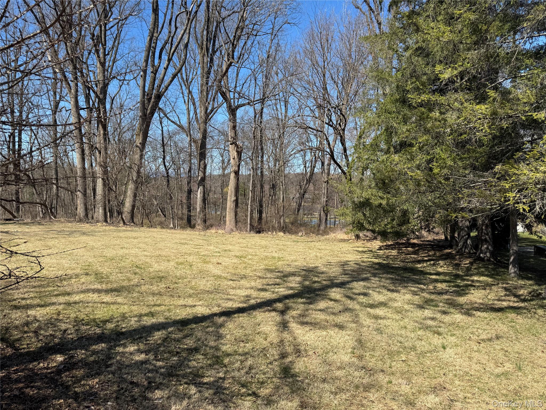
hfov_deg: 71.6
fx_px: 379
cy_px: 205
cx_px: 273
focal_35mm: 24
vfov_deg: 56.8
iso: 80
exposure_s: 1/3247
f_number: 1.78
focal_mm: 6.76
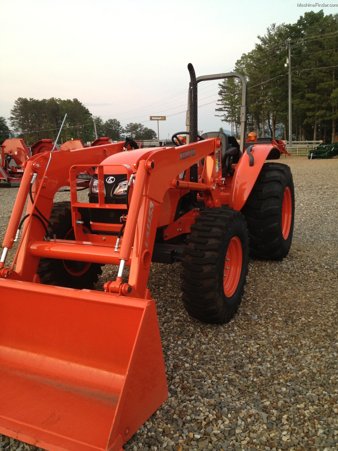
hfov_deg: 40.7
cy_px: 226
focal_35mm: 35
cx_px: 169
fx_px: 456
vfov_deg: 52.6
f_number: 2.4
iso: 125
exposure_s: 1/20
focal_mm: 4.28
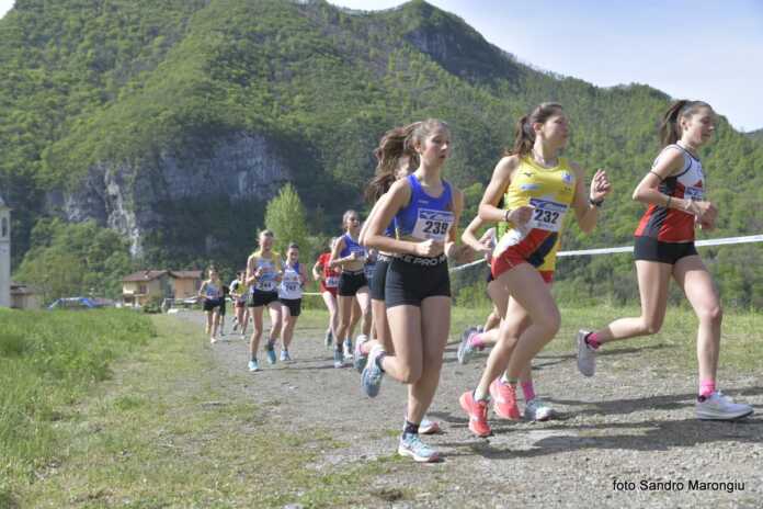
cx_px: 382
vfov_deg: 37.9
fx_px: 742
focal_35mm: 35
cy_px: 254
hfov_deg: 54.4
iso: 200
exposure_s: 1/1250
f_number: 4.5
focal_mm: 35
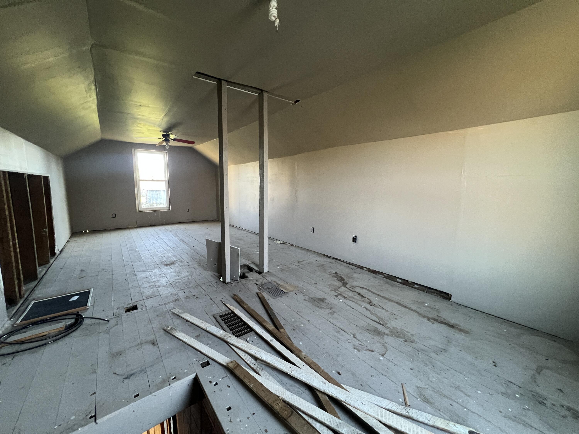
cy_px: 217
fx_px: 217
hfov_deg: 106.2
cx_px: 290
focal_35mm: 13
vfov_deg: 89.9
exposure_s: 1/60
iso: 320
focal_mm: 1.57
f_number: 1.8
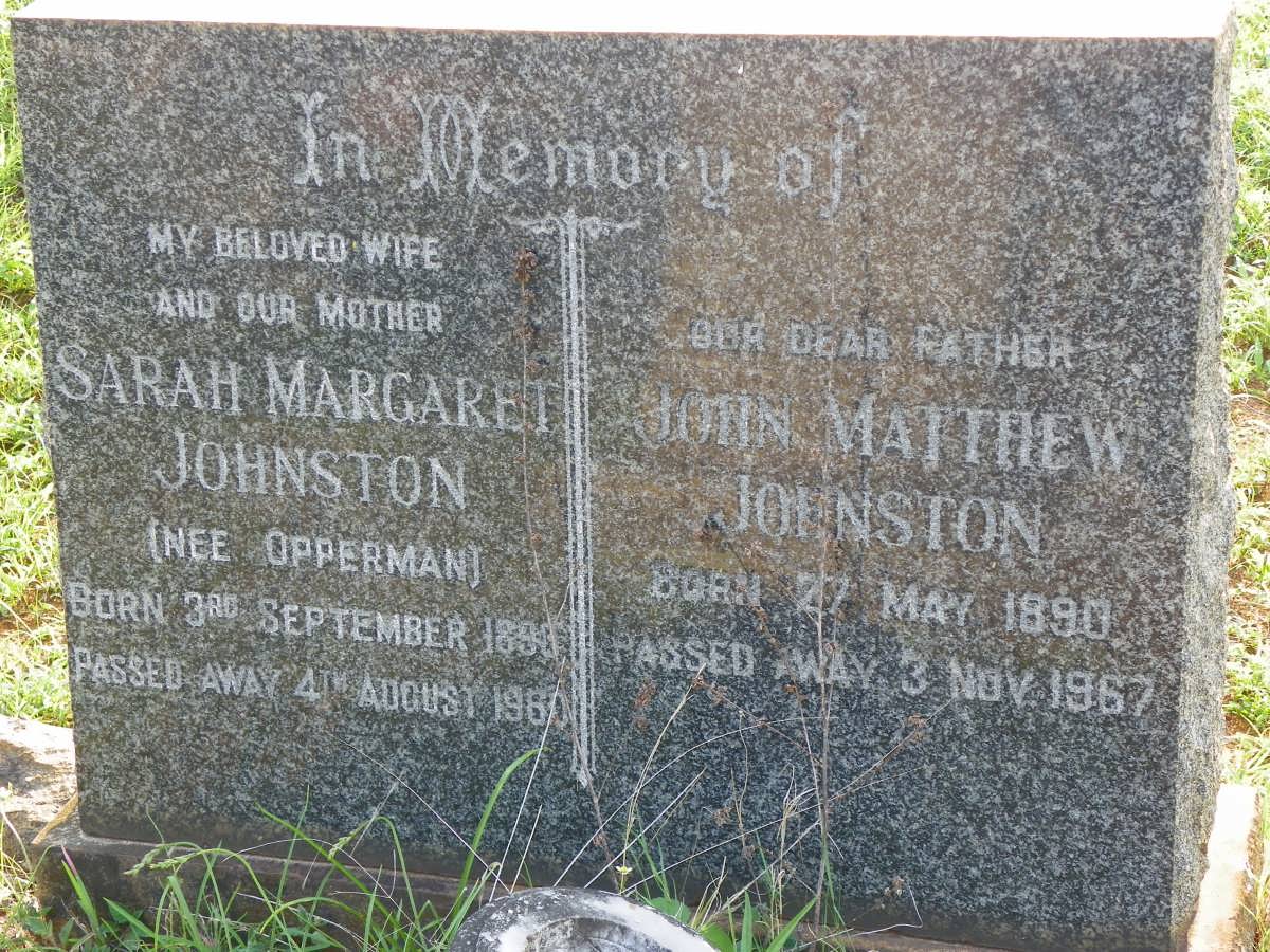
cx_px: 635
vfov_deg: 21.6
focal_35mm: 68
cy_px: 476
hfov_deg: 28.6
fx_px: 2495
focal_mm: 12.1
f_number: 3.5
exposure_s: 1/40
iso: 64
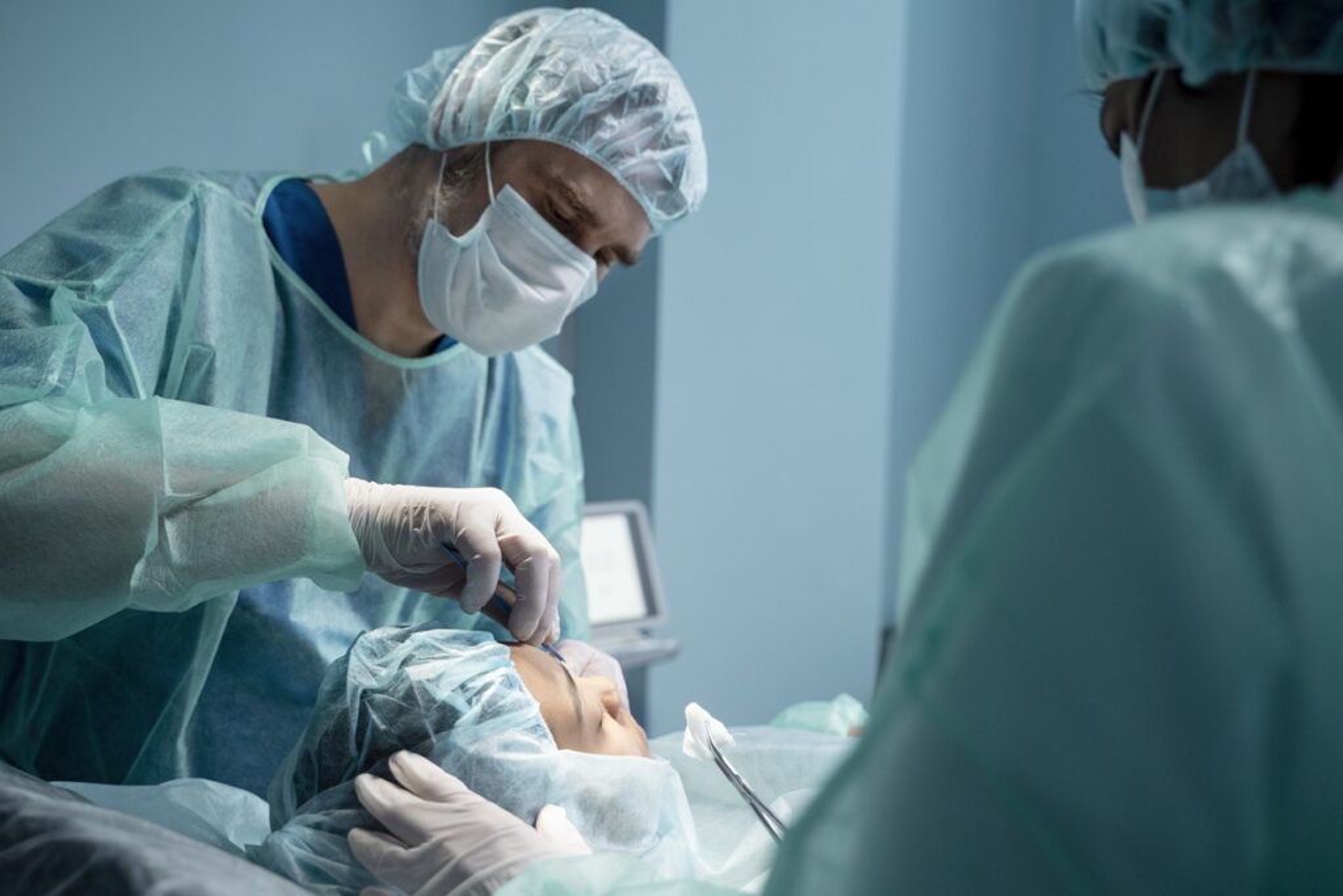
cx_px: 672
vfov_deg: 32.6
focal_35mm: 41
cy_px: 448
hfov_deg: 47.4
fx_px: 1530
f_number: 3.5
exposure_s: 1/200
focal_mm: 41
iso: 1600
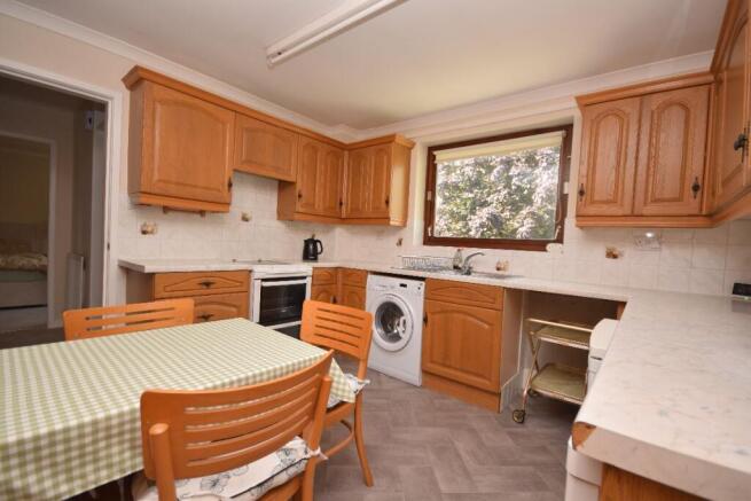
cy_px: 250
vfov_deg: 77.4
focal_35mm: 15
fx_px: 313
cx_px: 376
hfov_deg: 100.4
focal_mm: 10
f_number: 4
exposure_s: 1/60
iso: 100
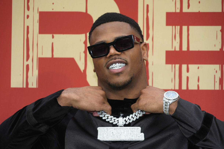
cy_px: 74
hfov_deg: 12.8
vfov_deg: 8.6
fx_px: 995
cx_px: 112
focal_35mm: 160
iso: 400
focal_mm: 160
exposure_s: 1/250
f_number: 6.3
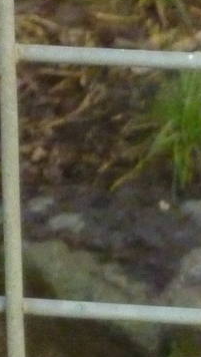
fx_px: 6699
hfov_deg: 1.7
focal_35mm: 706
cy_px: 456
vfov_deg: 3.1
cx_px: 620
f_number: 5.9
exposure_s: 1/200
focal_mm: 26
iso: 800
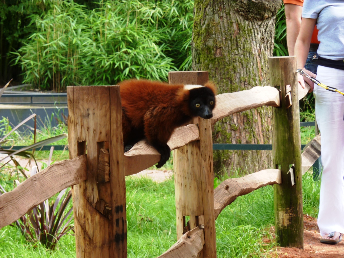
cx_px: 172
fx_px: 1948
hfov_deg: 10.1
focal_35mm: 196
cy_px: 129
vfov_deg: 7.6
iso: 80
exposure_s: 1/50
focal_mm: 32.1
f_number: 4.5
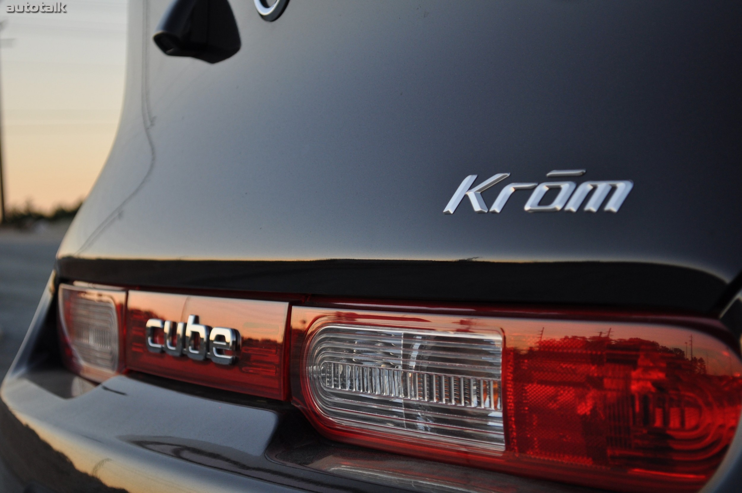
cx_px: 371
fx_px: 1699
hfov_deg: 24.6
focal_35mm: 82
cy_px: 246
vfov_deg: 16.5
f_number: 5.6
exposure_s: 1/100
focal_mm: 55
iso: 400
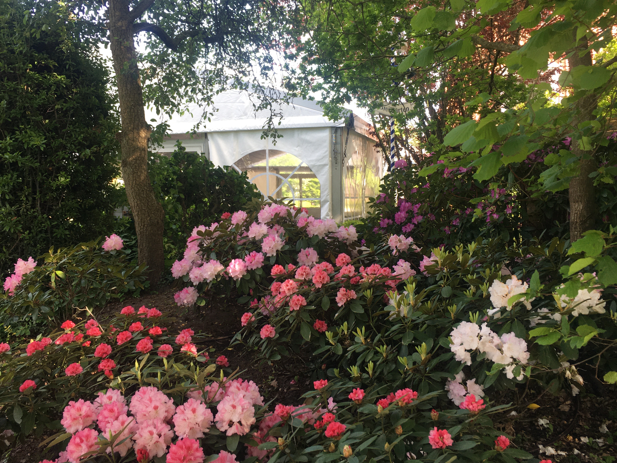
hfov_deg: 52.6
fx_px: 624
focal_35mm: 35
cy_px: 199
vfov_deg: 40.6
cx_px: 284
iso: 32
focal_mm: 4.15
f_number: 2.2
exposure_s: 1/100
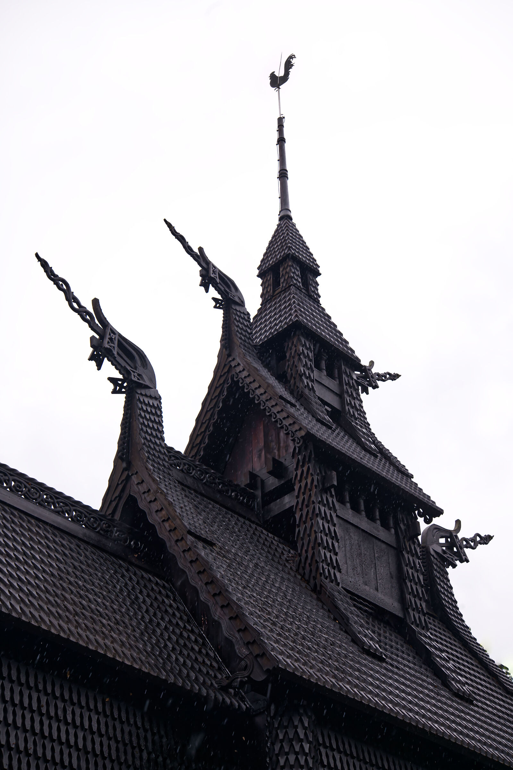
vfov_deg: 34.5
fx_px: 1240
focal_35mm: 58
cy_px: 385
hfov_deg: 23.4
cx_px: 256
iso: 400
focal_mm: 58
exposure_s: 1/250
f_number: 8
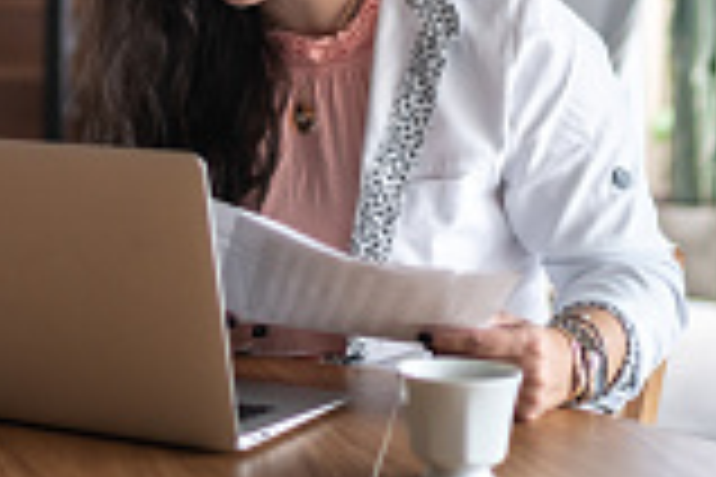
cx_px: -106
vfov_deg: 11.7
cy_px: -227
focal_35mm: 112
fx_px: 2227
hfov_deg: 17.5
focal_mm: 35
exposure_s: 1/400
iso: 400
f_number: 1.4
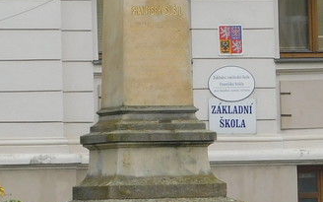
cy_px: 45
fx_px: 2729
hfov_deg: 6.8
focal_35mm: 310
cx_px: 147
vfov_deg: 4.2
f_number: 4.4
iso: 125
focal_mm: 14.2
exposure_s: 1/200
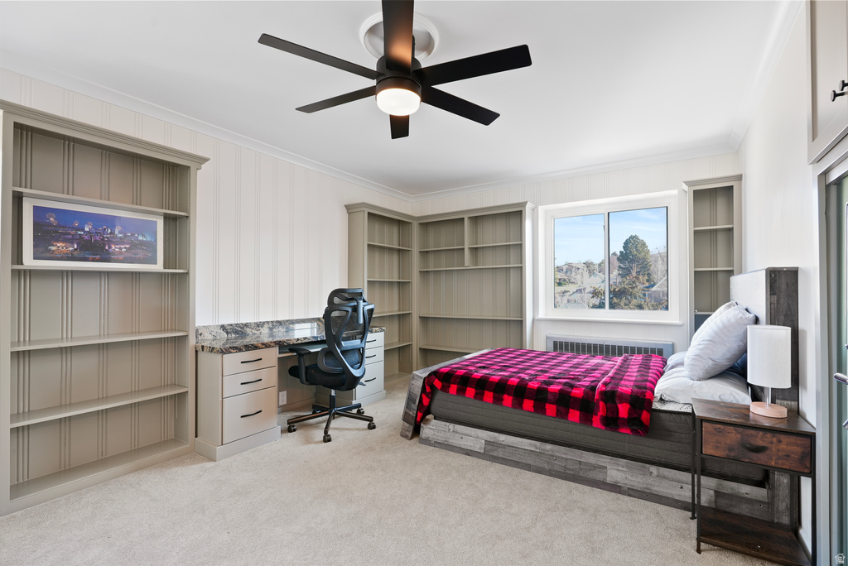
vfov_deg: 73.8
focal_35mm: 16
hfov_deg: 96.7
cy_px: 283
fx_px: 377
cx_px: 424
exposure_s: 1
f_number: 9
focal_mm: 16
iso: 250
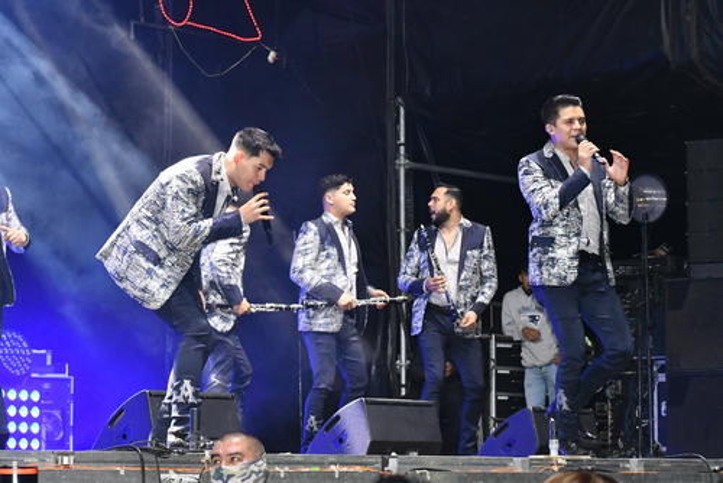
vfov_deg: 11.7
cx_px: 362
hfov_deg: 17.5
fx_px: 2351
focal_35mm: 117
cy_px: 242
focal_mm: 78
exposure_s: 1/80
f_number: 8
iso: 6400
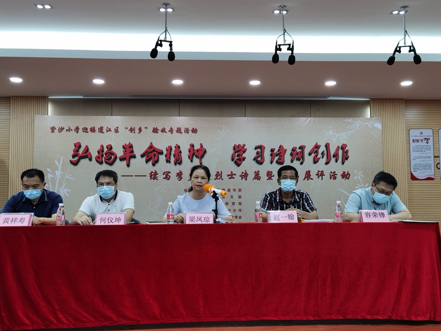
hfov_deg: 51.4
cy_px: 166
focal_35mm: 36
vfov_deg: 39.7
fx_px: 459
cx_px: 220
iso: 100
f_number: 1.6
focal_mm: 5.56
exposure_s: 1/100
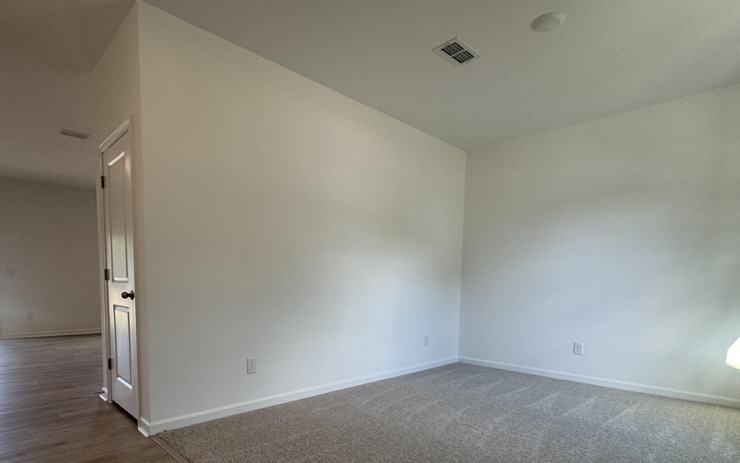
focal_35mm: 20
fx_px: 403
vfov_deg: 57.8
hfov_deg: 84.8
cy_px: 323
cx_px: 332
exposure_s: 1/120
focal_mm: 2.22
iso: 100
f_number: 2.2
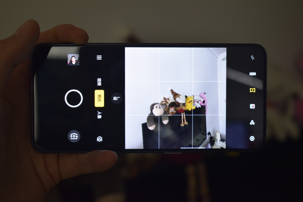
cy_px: 101
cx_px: 152
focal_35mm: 60
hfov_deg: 33.4
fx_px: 505
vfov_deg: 22.6
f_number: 5
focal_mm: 40
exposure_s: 1/60
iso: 800
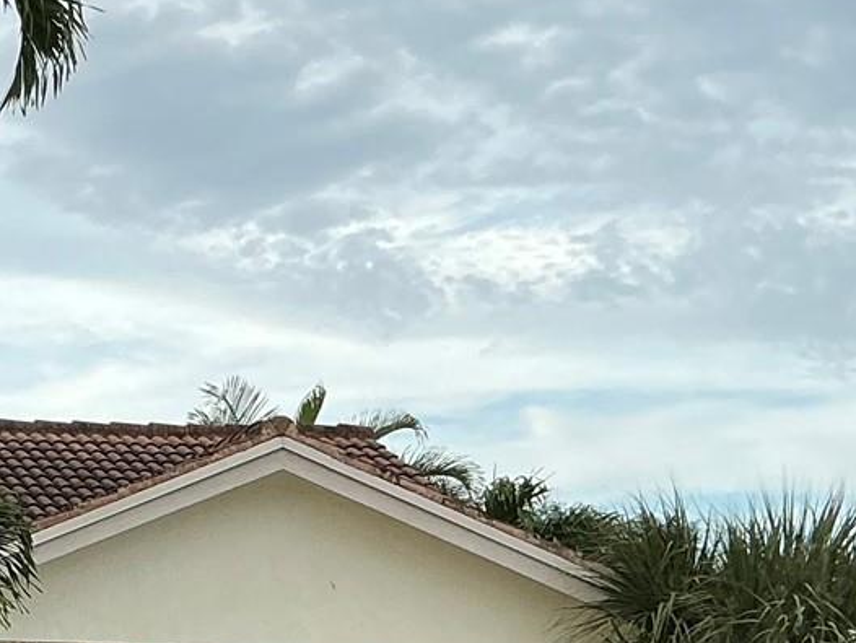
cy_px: 711
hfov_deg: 16.2
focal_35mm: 109
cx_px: -496
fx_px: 2697
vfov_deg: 13.3
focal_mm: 3
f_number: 1.8
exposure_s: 1/739
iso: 25
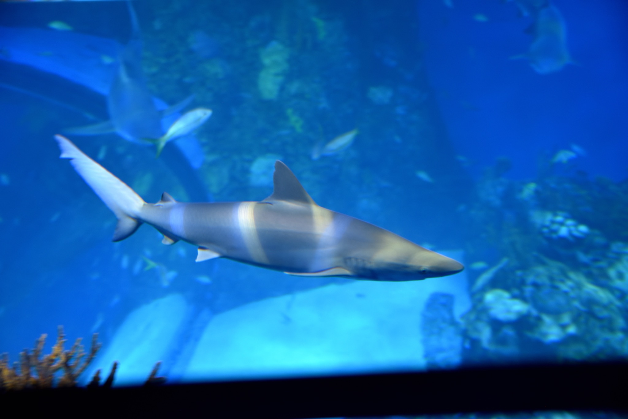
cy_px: 210
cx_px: 314
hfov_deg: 39.6
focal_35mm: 50
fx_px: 872
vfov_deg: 27.0
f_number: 4
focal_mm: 50
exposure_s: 1/40
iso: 1250
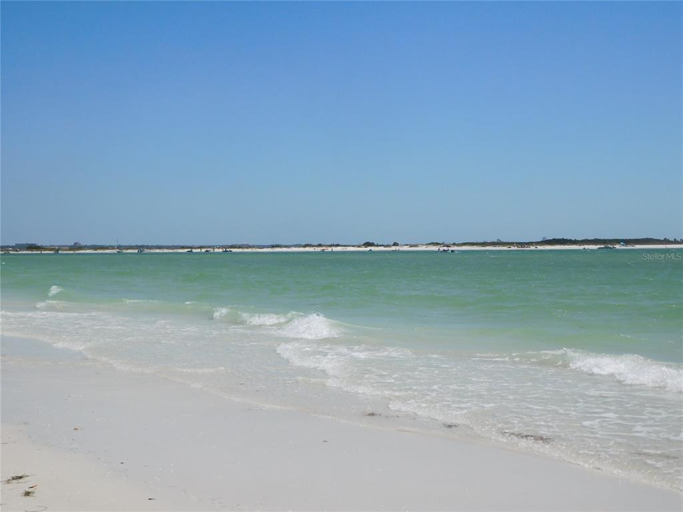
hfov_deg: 42.1
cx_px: 342
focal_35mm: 45
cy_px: 256
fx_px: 888
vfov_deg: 32.2
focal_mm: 8
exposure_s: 1/640
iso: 125
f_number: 8
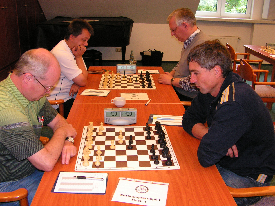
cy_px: 103
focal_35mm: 36
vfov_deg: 39.7
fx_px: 286
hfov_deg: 51.4
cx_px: 138
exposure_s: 1/40
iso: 200
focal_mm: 6
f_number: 3.2
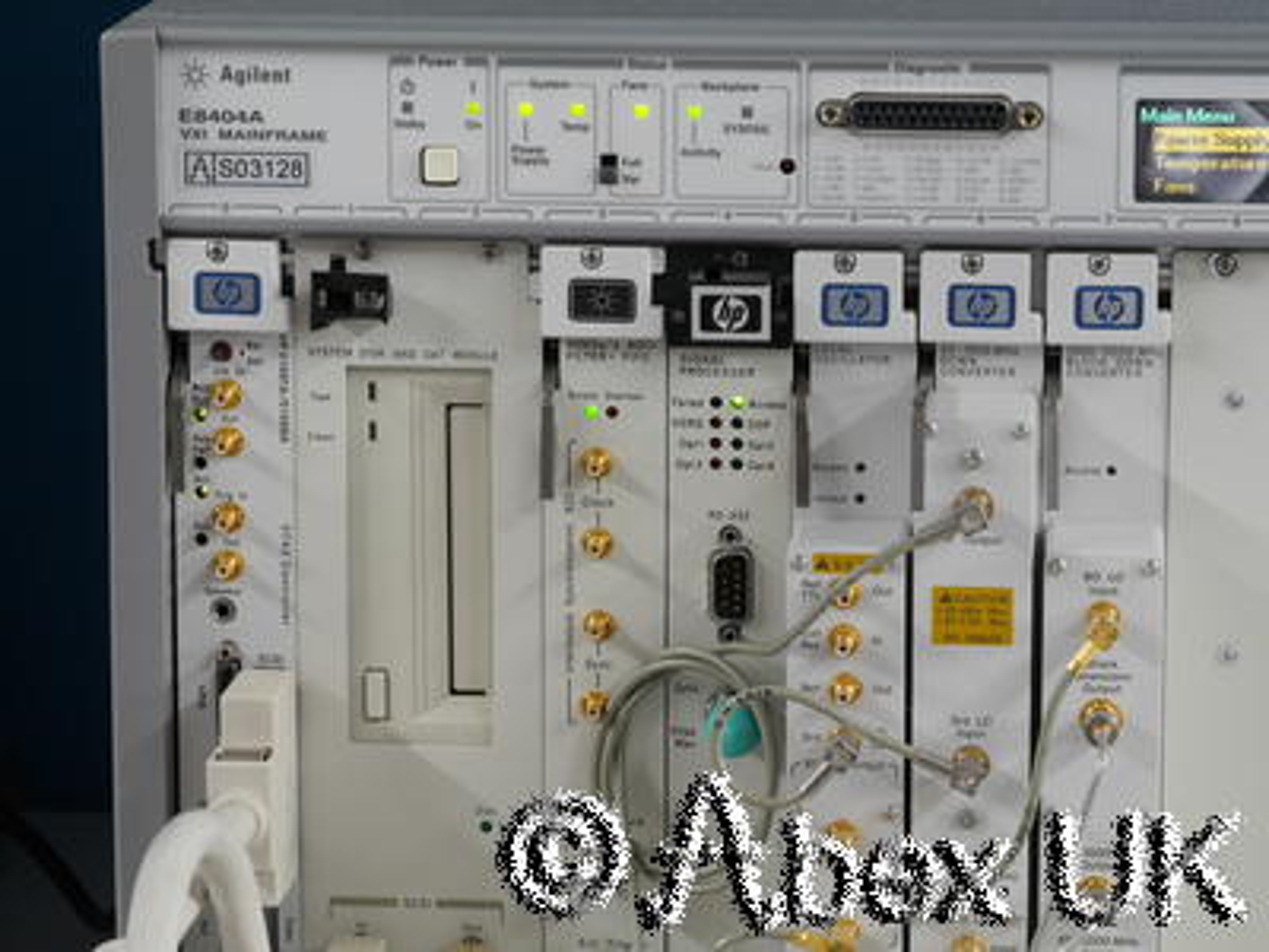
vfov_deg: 10.7
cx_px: 634
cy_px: 476
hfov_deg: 14.3
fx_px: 5059
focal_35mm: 138
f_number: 13
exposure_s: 1/3.2
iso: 400
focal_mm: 69
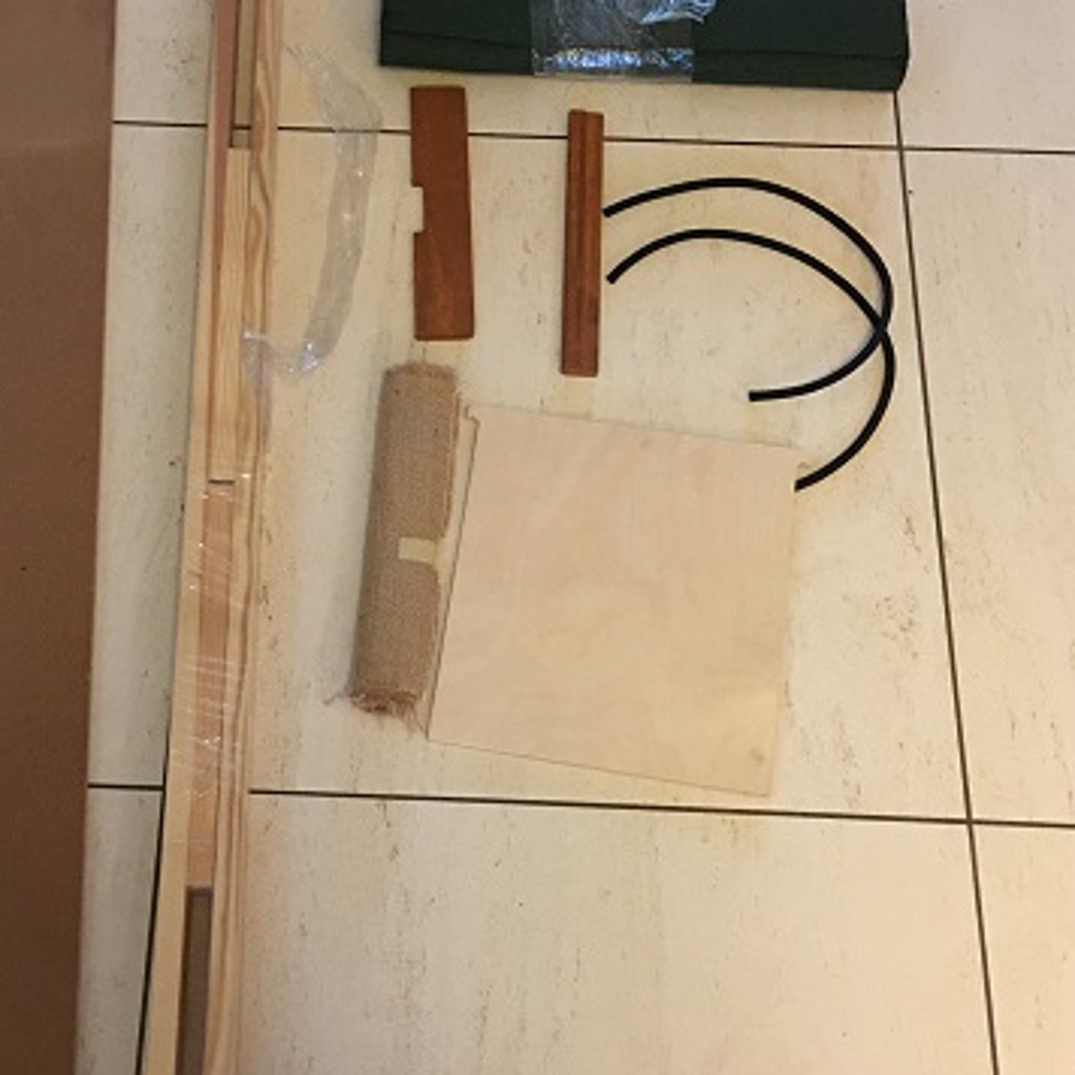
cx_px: 390
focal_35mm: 48
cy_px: 468
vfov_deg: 35.3
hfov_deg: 35.1
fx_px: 1686
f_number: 2.2
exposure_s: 1/8
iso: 125
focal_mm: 4.15
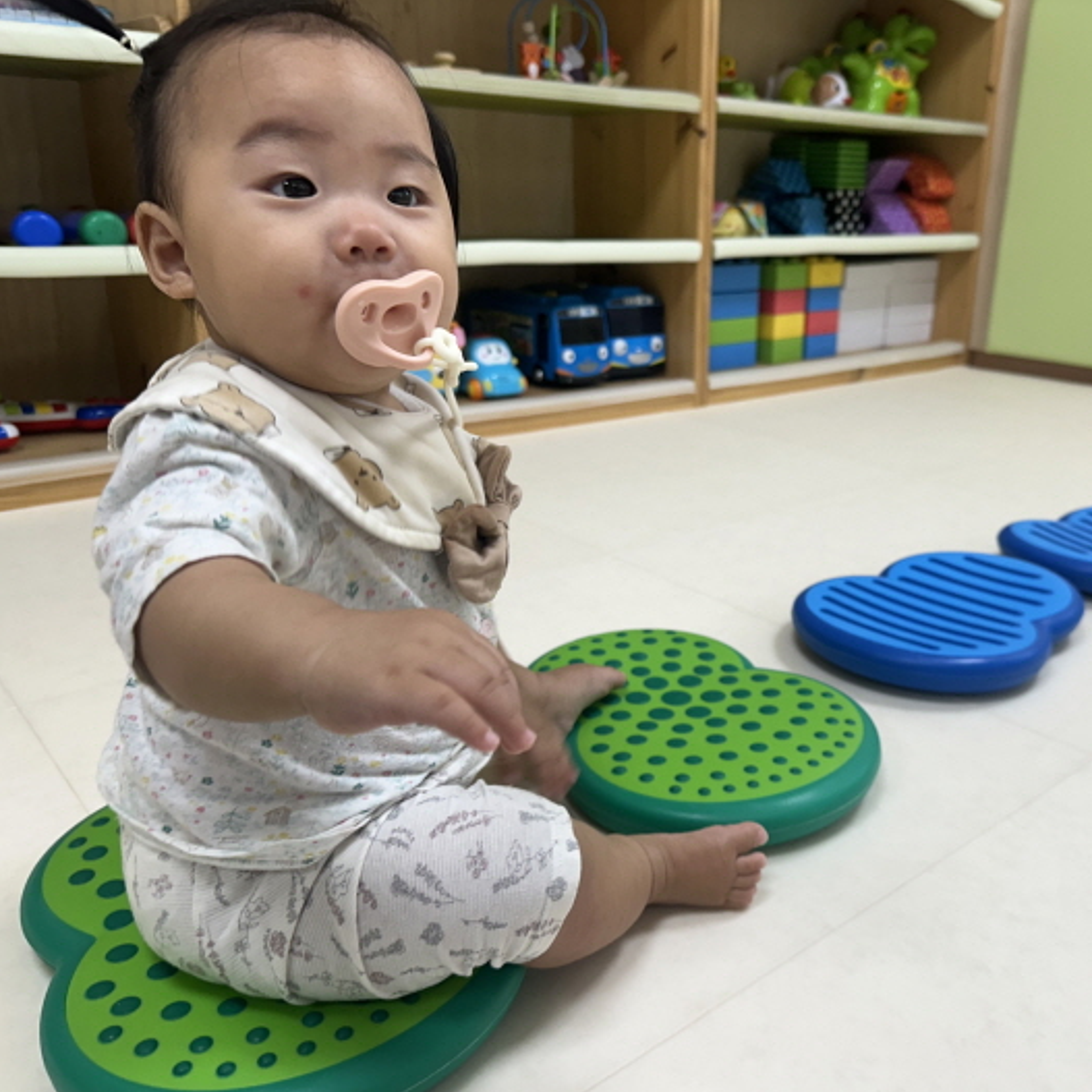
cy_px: 557
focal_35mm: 29
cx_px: 707
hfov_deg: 54.7
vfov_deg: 55.6
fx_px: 1035
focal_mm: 6.86
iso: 125
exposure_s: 1/120
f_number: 1.78
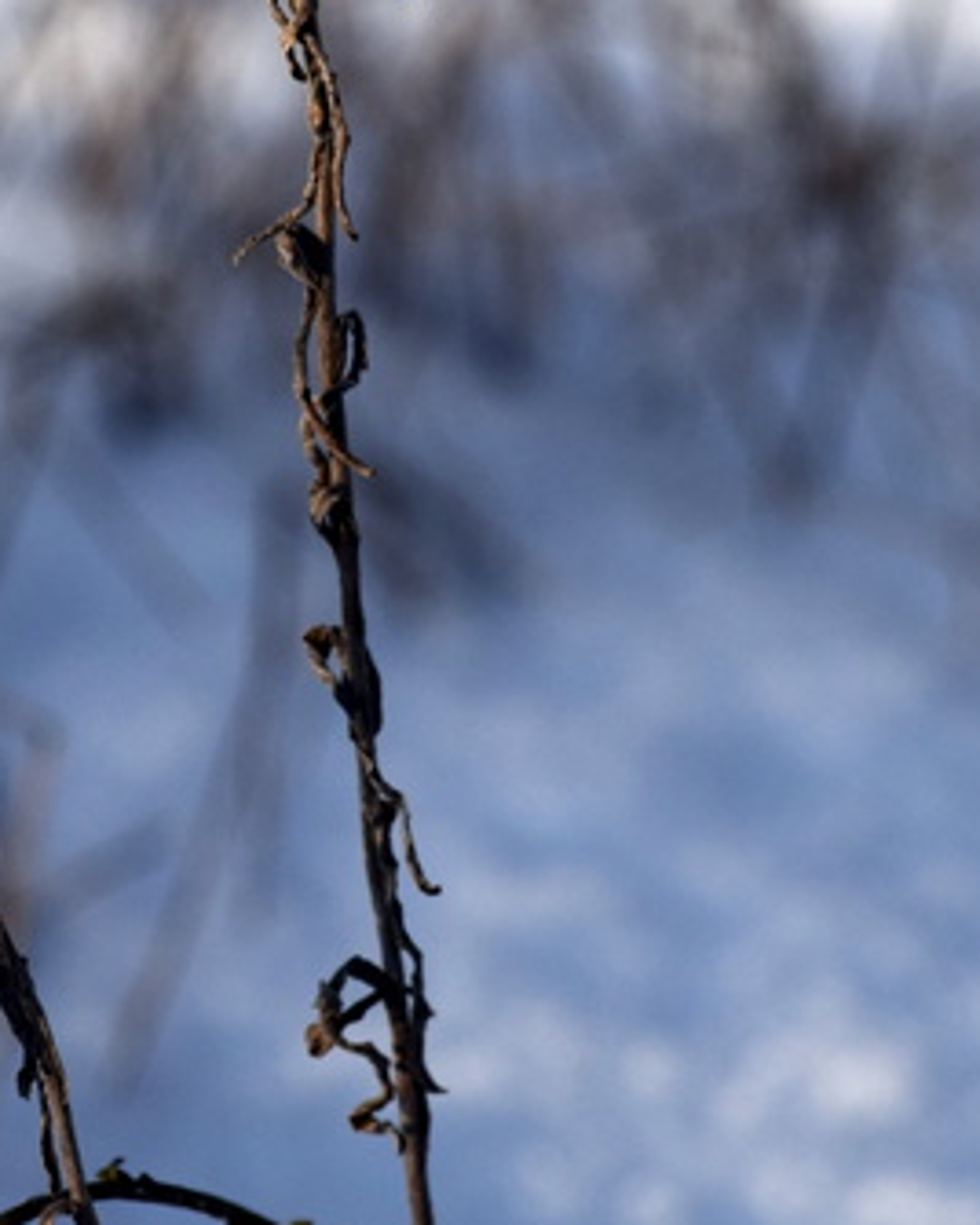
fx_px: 15844
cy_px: 168
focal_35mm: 437
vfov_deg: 4.4
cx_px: 373
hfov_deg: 3.5
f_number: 11
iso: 360
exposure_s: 1/500
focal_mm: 130
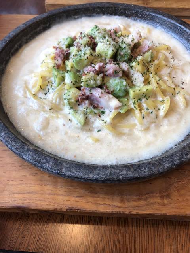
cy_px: 126
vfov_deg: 63.4
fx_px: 205
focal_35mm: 28
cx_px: 95
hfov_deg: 49.7
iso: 50
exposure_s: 1/120
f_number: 1.8
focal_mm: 3.99
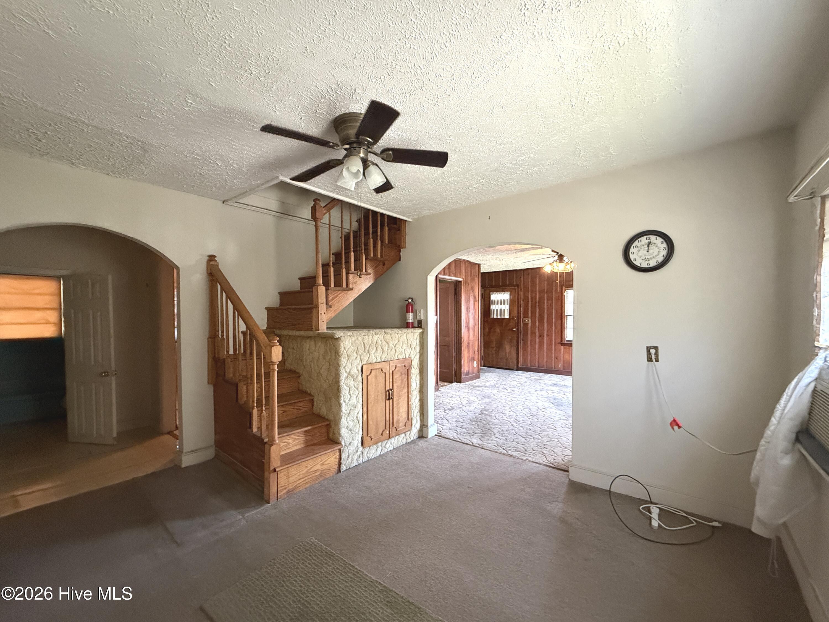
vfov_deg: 85.7
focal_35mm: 14
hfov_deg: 102.1
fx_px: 335
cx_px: 414
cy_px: 311
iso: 1000
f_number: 2.2
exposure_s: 1/60
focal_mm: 2.22
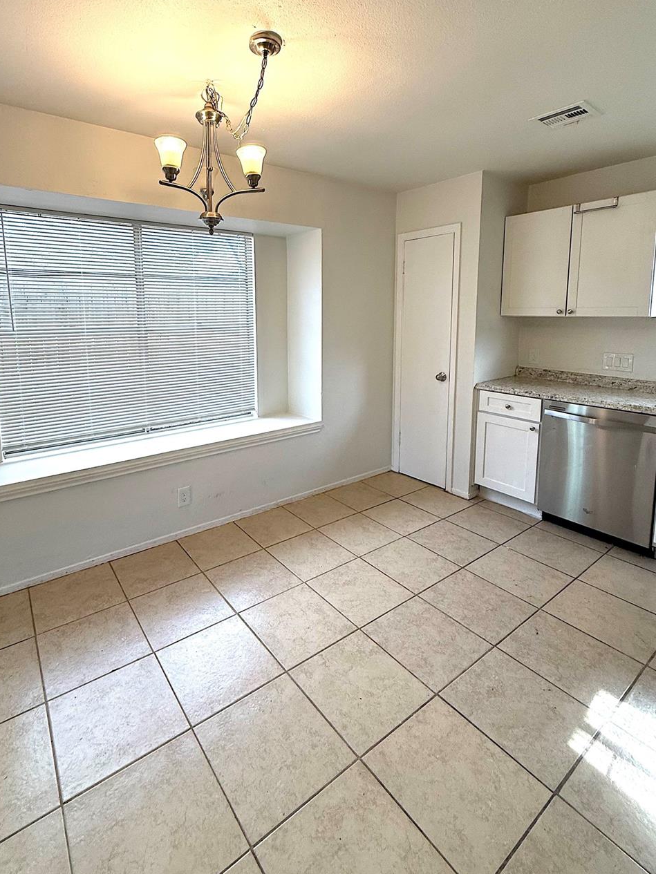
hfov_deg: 74.3
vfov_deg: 90.1
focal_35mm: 17
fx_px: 429
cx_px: 280
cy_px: 360
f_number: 2.2
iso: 100
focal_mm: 2.22
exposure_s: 1/120
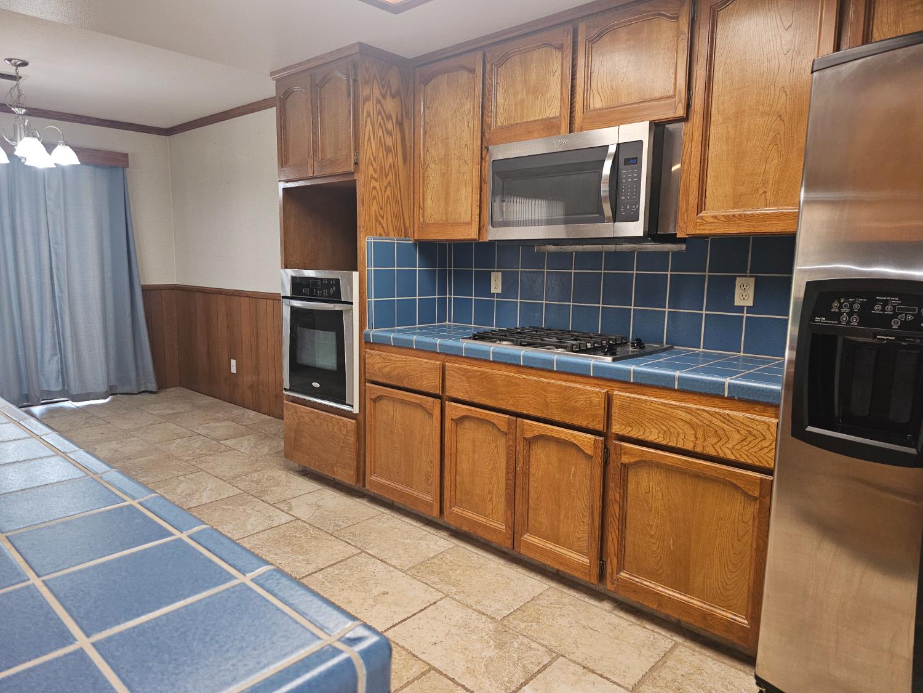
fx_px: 613
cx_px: 462
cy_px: 346
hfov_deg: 73.9
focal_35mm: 23
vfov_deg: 58.9
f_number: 1.7
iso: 100
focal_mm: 6.3
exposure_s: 1/40
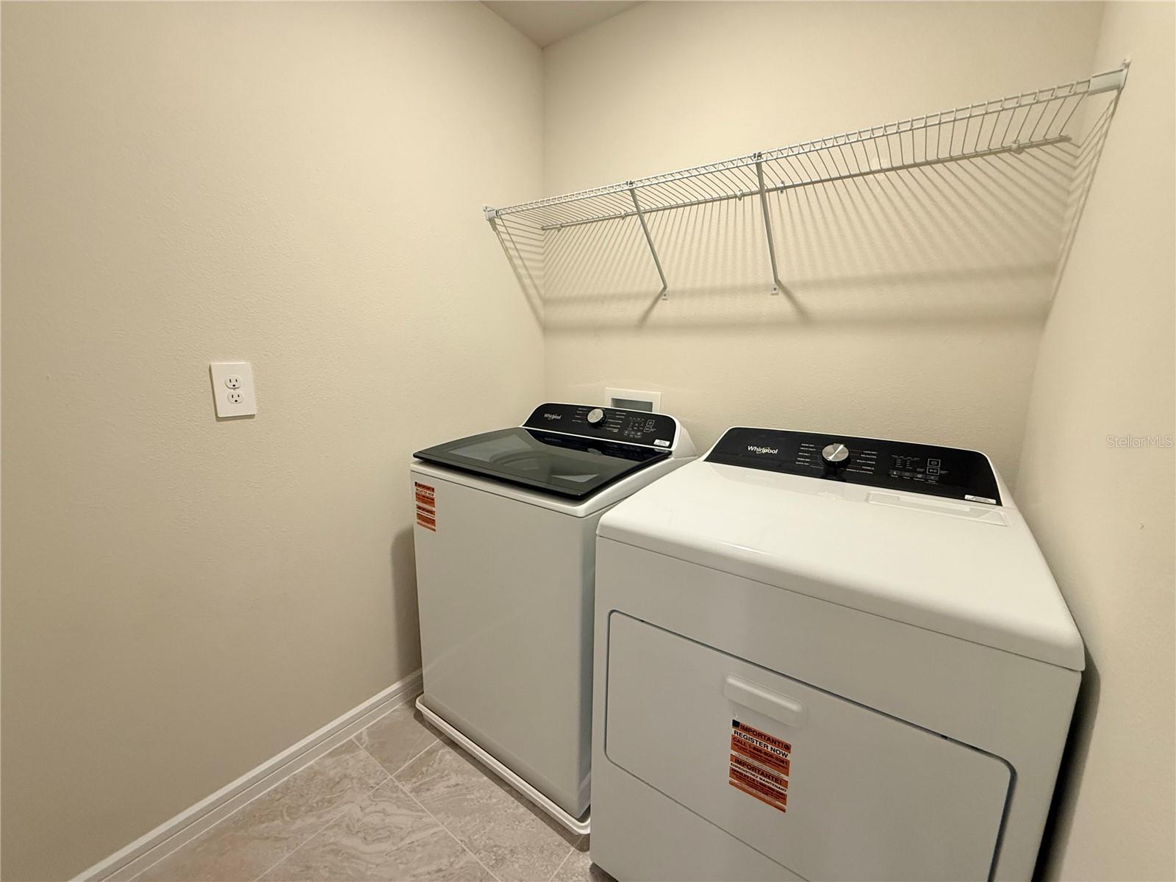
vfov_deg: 85.7
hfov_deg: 102.1
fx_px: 476
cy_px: 441
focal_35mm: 14
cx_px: 588
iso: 250
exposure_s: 1/60
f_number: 2.2
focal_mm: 2.22
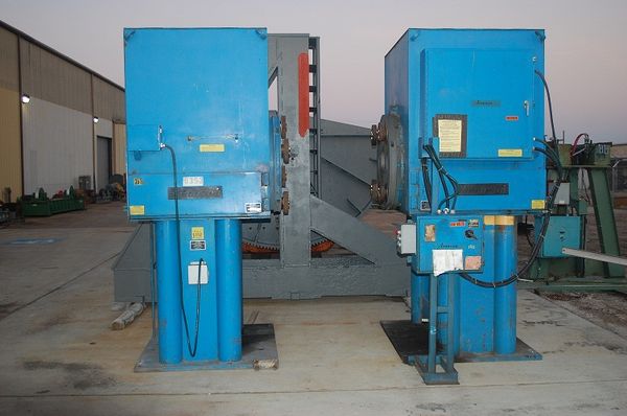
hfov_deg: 49.6
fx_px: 678
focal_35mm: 39
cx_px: 314
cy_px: 208
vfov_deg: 34.1
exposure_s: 1/60
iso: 400
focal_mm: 26
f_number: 4.2
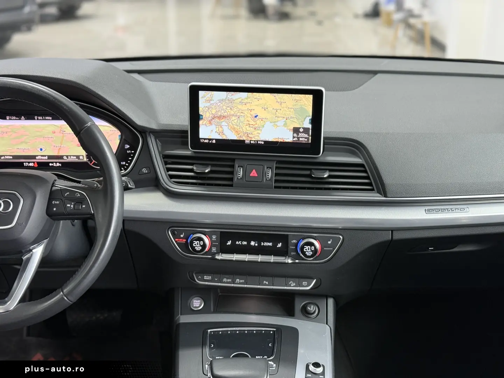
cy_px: 189
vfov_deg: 30.3
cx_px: 252
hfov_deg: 39.7
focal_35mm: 48
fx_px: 699
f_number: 1.78
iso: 250
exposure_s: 1/33
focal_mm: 6.76
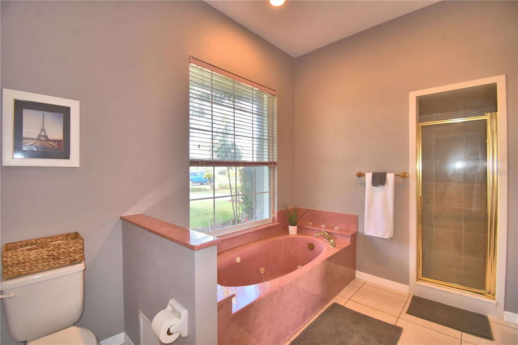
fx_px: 216
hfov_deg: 100.4
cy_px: 172
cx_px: 259
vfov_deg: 77.3
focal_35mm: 15
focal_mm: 10
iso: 200
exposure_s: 1/60
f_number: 4.5
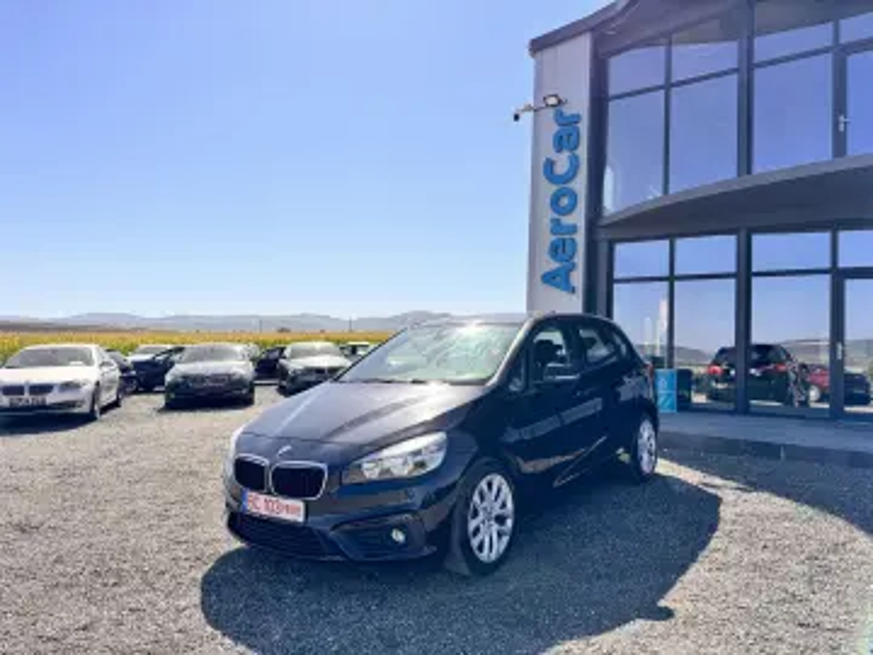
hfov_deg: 71.6
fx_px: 605
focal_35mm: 24
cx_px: 436
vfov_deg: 56.8
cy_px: 328
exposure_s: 1/1923
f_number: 1.78
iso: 80
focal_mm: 6.76
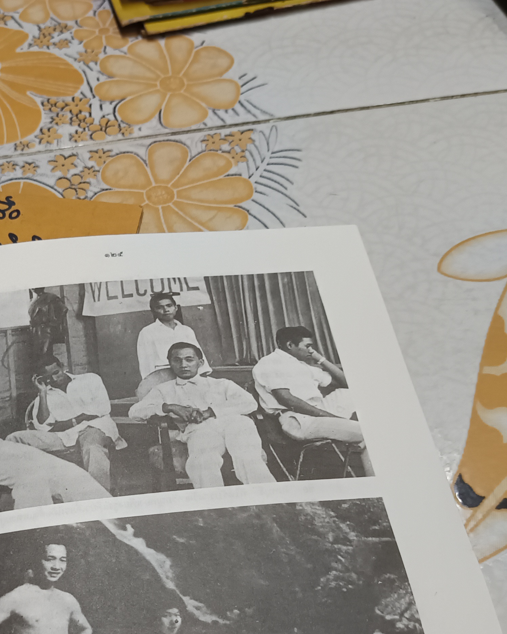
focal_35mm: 50
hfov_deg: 29.5
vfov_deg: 36.3
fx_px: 938
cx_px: 98
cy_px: 491
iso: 1174
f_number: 1.7
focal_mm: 5.31
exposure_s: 1/50
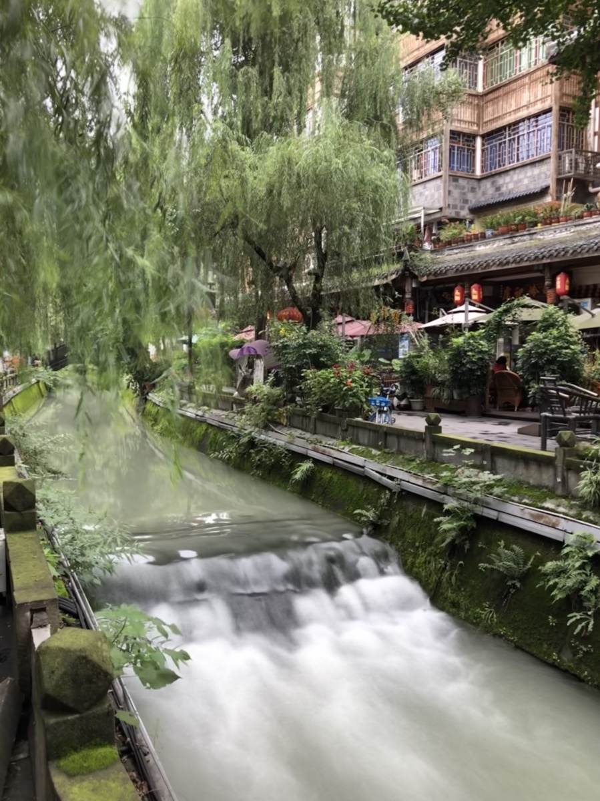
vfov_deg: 63.5
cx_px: 300
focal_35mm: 28
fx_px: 648
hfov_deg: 49.7
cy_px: 400
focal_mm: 4
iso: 25
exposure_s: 1/120
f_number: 1.8
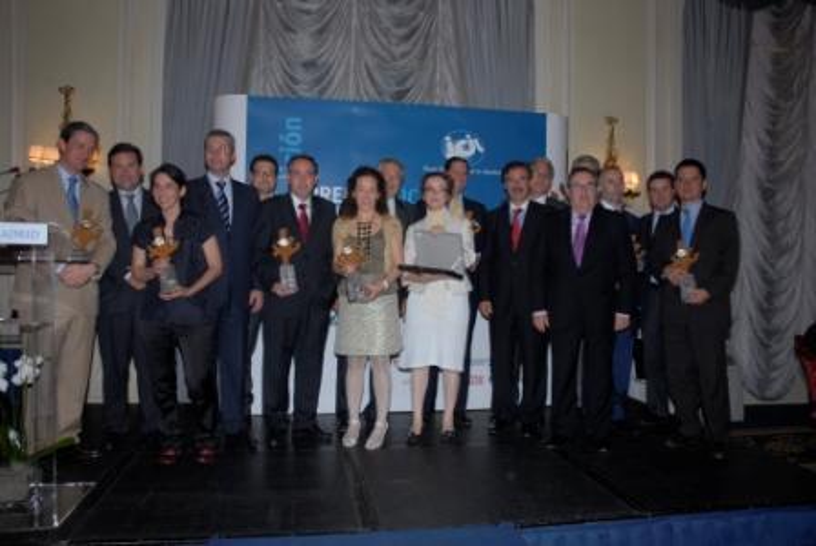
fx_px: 613
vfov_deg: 48.1
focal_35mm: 27
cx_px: 408
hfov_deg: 67.3
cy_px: 273
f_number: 6.3
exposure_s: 1/40
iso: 200
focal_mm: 18
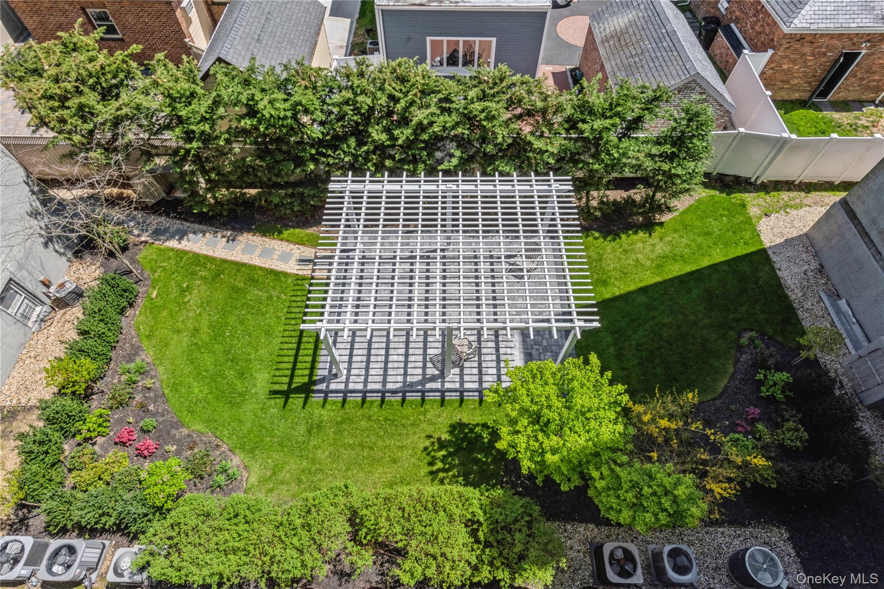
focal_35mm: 19
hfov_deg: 86.9
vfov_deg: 64.5
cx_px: 442
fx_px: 466
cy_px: 294
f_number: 11
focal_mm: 19
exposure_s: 1/800
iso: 400
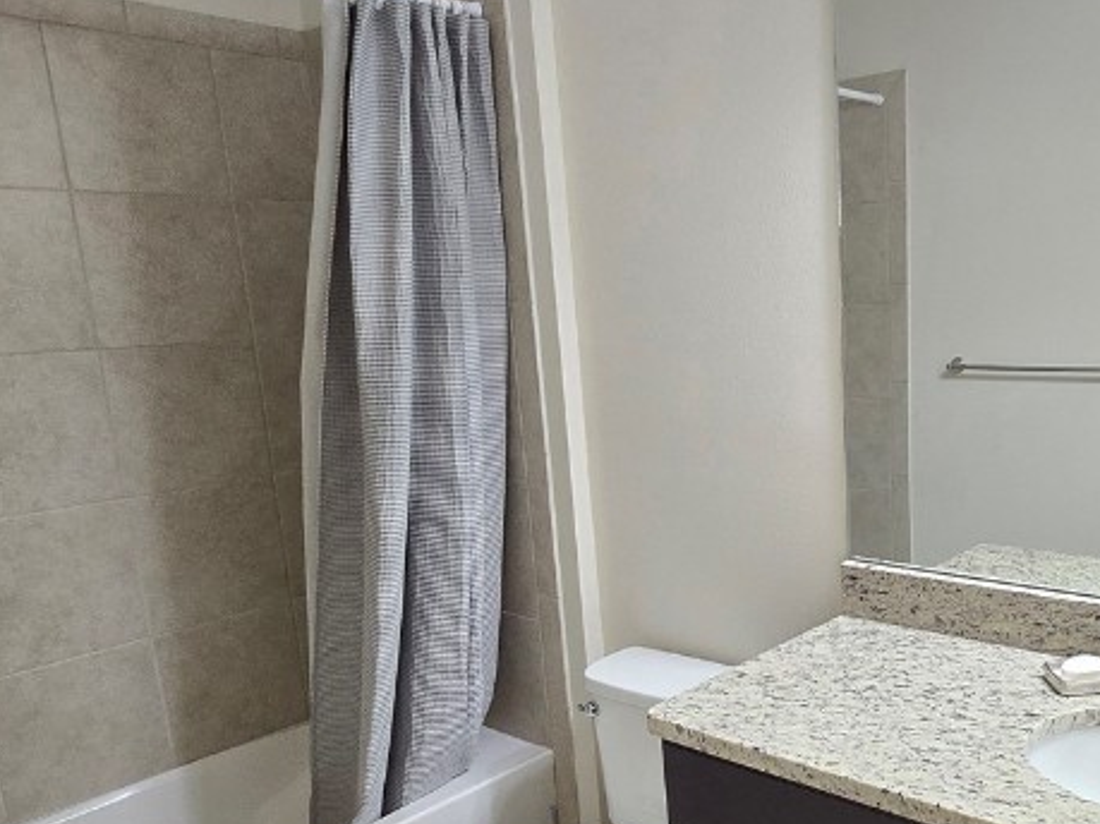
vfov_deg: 47.8
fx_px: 921
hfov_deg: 59.5
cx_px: 776
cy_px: 510
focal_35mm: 29
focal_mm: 2.2
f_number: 2.2
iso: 200
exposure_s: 1/60.2
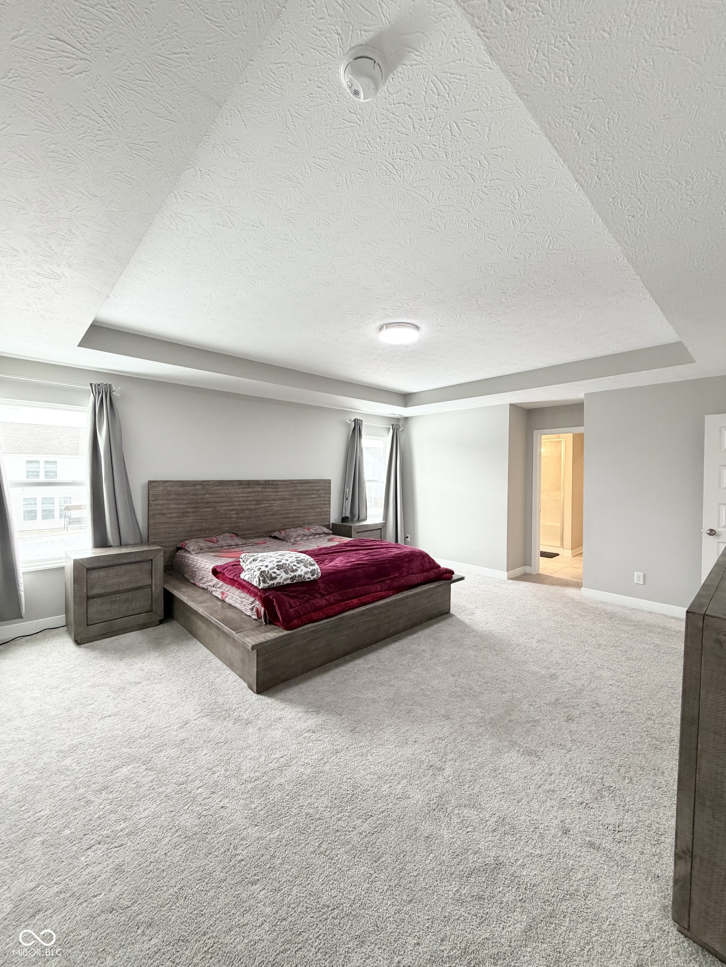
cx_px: 363
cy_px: 484
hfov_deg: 85.7
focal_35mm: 14
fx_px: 391
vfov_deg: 102.1
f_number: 2.2
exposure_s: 1/60
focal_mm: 2.22
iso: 400
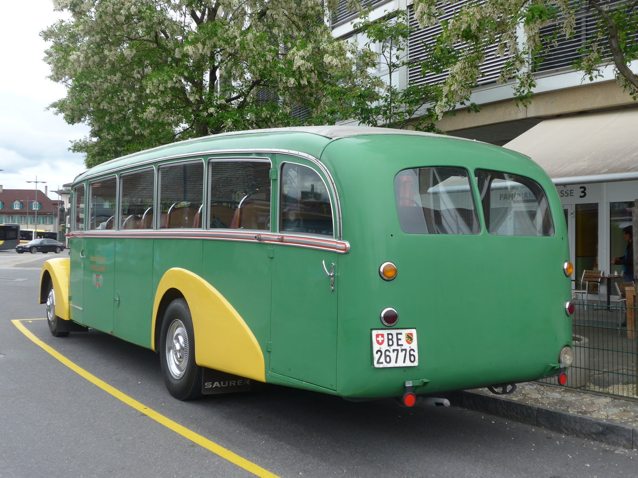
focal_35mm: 44
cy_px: 239
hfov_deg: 42.9
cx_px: 319
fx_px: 811
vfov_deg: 32.9
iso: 80
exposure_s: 1/640
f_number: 2.8
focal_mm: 9
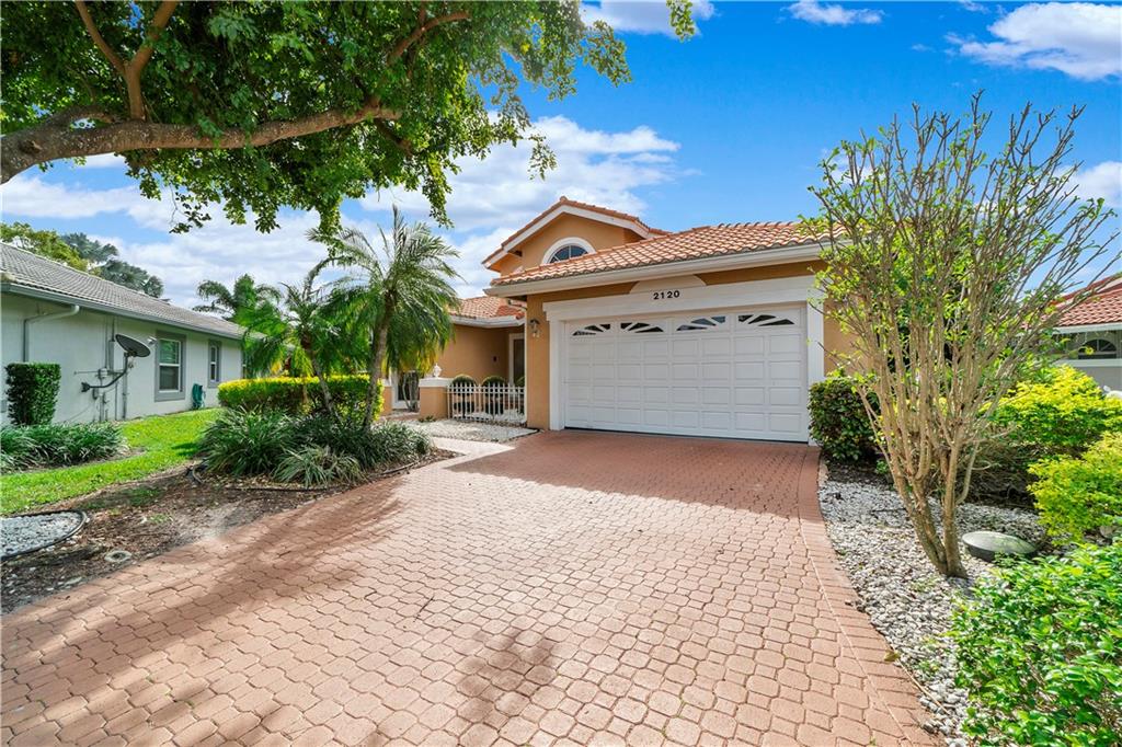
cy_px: 374
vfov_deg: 77.3
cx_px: 561
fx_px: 467
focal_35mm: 15
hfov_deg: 100.4
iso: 100
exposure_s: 1/200
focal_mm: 10
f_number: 11
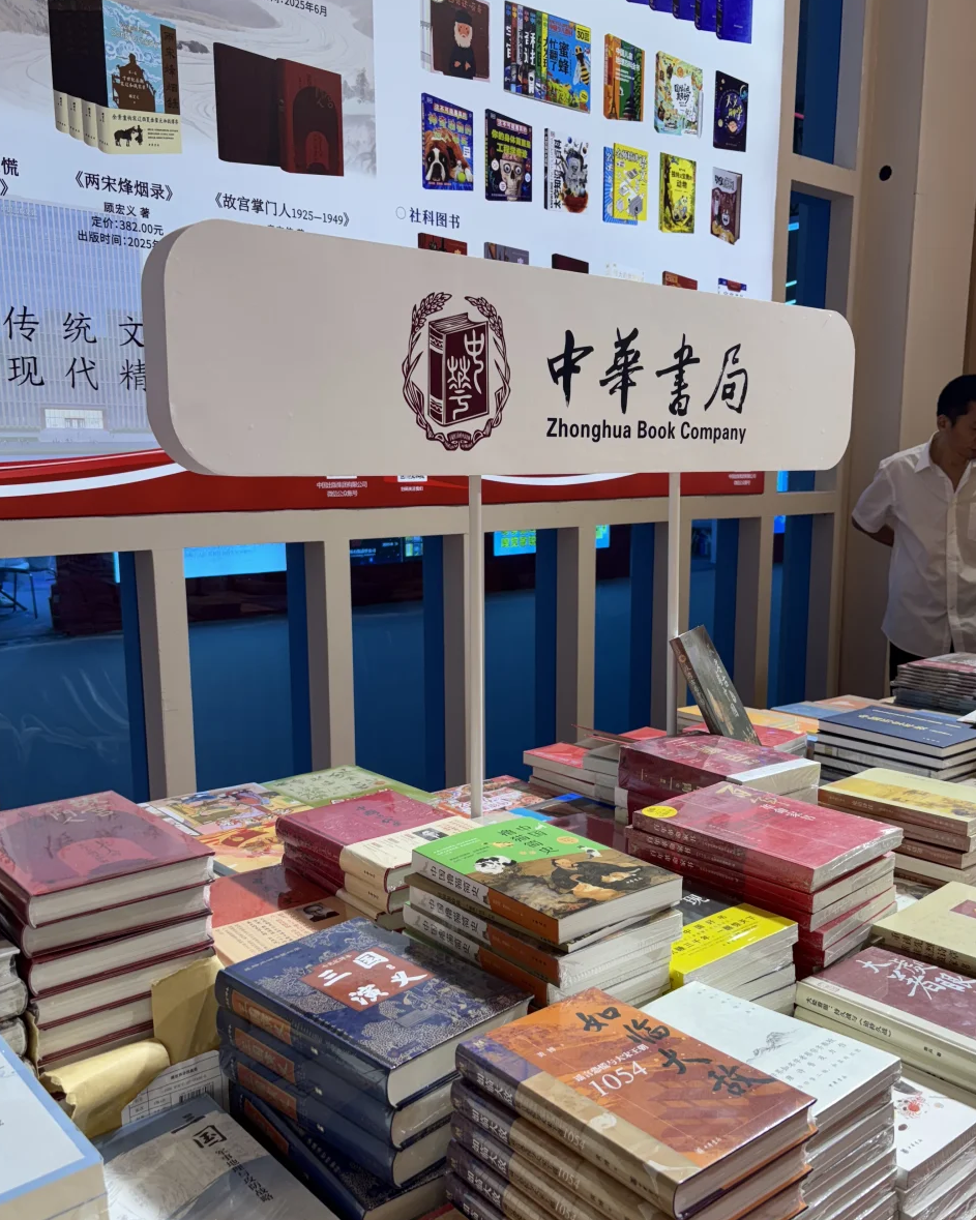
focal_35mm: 31
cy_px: 672
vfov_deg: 57.1
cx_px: 505
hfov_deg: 47.1
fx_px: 1119
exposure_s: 1/100
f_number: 1.6
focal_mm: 5.96
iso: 32
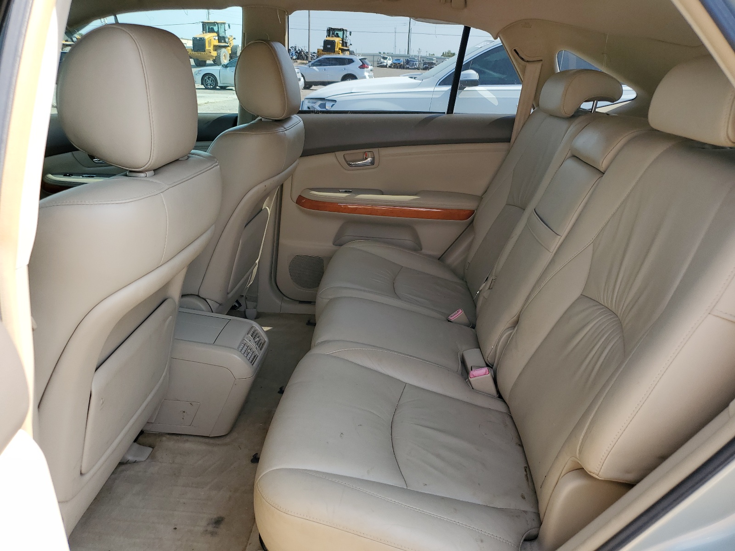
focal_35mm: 26
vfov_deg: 53.1
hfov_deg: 67.3
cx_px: 368
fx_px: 552
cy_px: 276
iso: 50
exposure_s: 1/588
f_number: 1.5
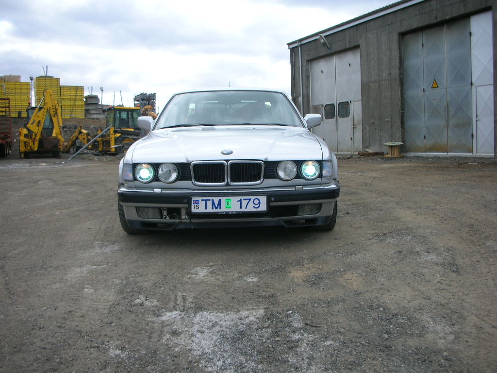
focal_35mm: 35
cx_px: 248
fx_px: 503
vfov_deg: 40.7
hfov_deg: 52.6
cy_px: 186
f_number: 8.5
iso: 50
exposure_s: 1/57
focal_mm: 5.8
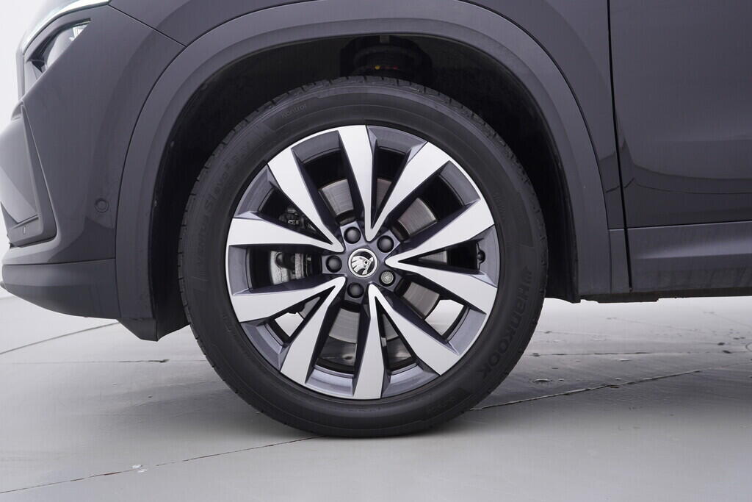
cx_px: 376
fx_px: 752
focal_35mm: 36
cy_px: 251
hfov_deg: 53.1
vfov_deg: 36.9
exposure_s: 1/60
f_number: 3.5
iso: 125
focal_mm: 24
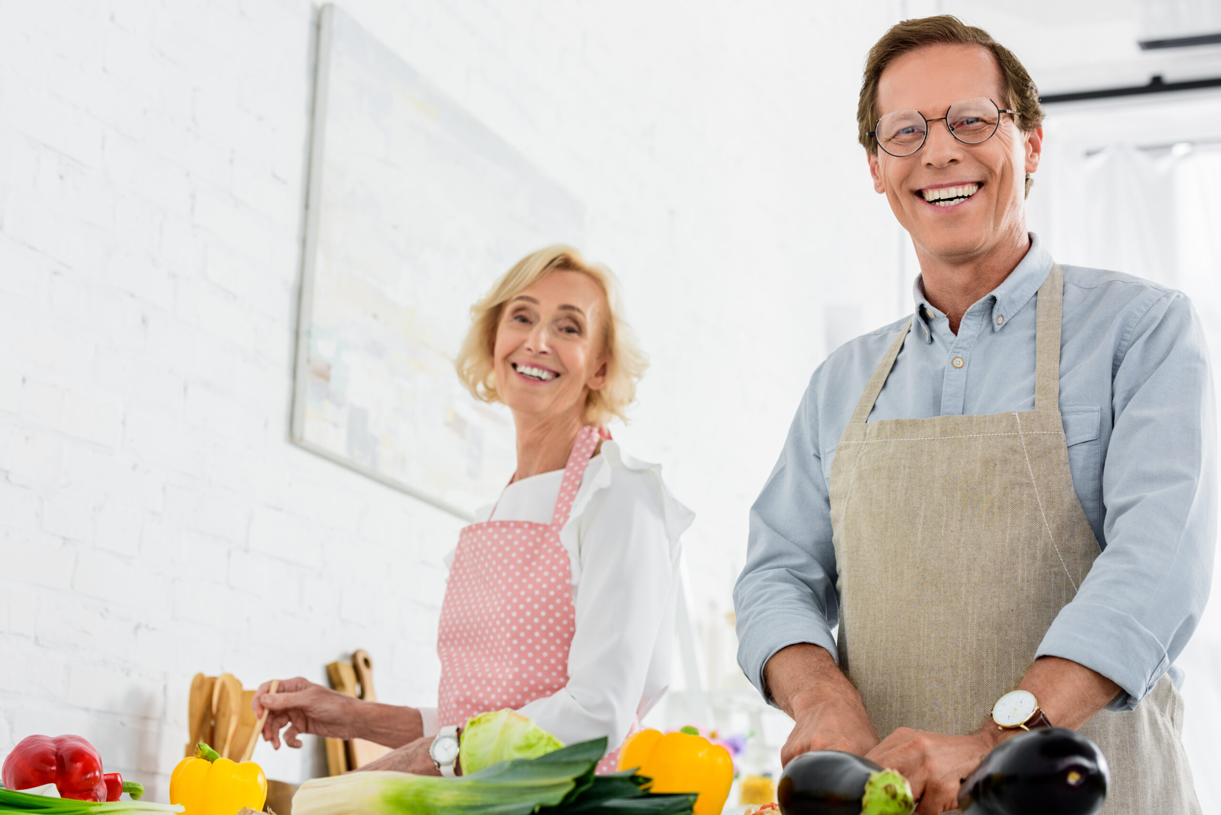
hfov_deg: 28.8
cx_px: 610
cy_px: 408
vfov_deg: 19.5
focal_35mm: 70
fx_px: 2375
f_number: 5.6
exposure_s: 1/200
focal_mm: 70
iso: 160
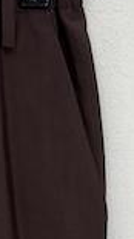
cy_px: 510
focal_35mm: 179
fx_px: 1133
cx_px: -145
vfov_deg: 10.8
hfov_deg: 6.5
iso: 40
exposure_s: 1/100
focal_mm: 5.96
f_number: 1.6
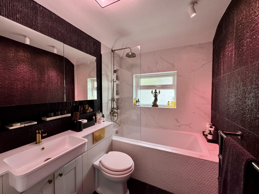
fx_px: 105
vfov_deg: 85.7
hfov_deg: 102.1
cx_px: 130
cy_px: 97
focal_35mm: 14
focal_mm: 2.22
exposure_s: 1/91
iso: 320
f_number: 2.2
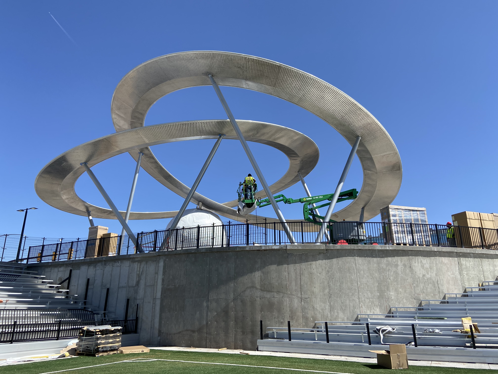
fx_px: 374
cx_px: 249
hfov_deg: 67.3
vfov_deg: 53.1
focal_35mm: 26
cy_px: 187
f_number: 1.8
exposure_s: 1/2571
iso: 32
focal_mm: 4.25
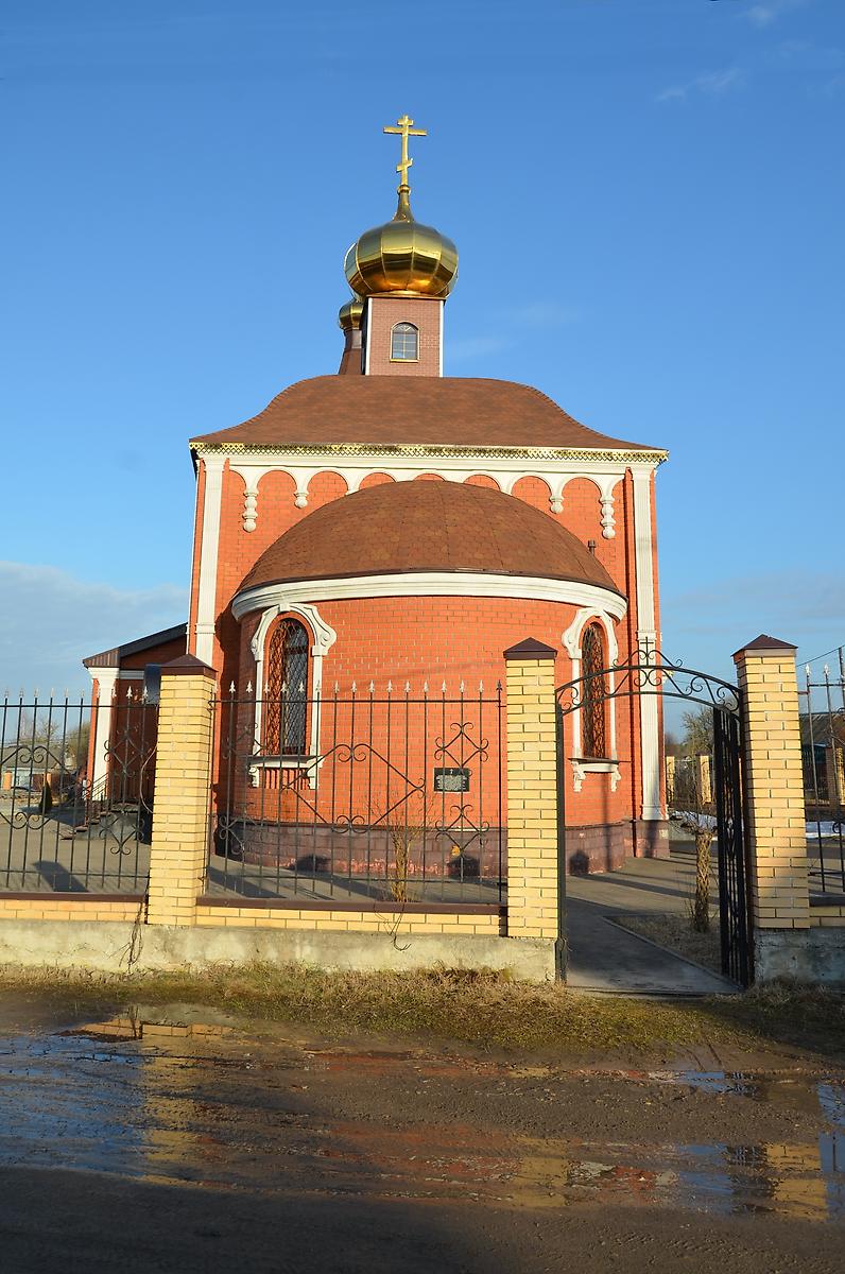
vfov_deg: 67.5
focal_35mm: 27
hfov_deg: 47.8
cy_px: 637
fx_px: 954
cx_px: 422
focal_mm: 18
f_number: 8
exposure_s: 1/250
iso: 110
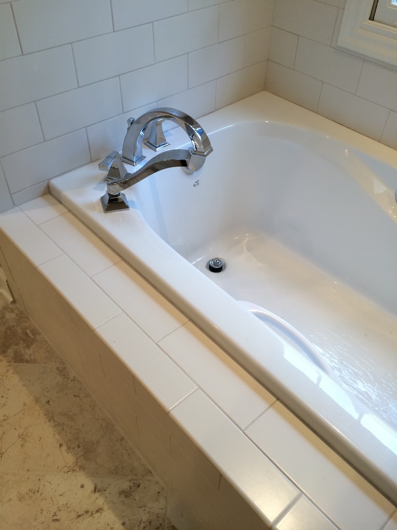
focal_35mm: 30
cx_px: 198
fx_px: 459
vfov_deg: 60.0
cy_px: 265
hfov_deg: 46.8
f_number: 2.2
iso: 32
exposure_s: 1/40
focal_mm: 4.12
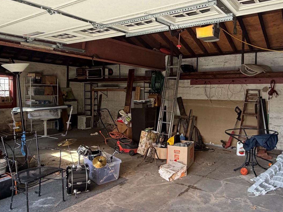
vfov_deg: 51.3
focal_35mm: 27
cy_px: 103
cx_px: 176
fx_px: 221
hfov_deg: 64.4
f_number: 2.2
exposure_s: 1/121
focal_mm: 2.22
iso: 160
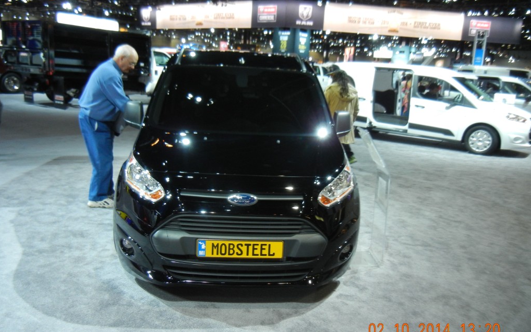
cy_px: 171
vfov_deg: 39.4
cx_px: 266
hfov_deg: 59.7
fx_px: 463
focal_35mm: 32
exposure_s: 1/43.2
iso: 400
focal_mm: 5.4
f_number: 3.5
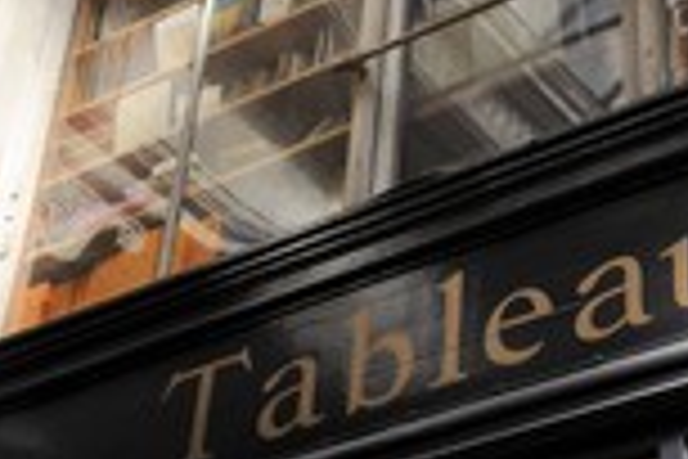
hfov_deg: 21.2
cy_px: 9
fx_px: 1835
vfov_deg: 14.1
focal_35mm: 96
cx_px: 432
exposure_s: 1/60
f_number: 7.1
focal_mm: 35
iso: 200
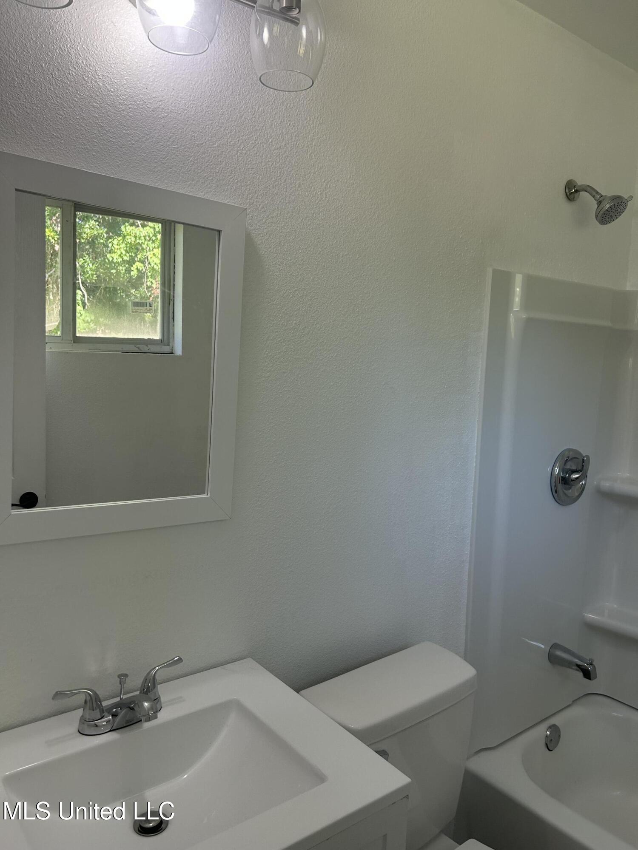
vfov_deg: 67.3
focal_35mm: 26
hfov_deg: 53.1
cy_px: 425
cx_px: 319
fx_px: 639
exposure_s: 1/160
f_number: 1.5
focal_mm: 5.7
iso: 50
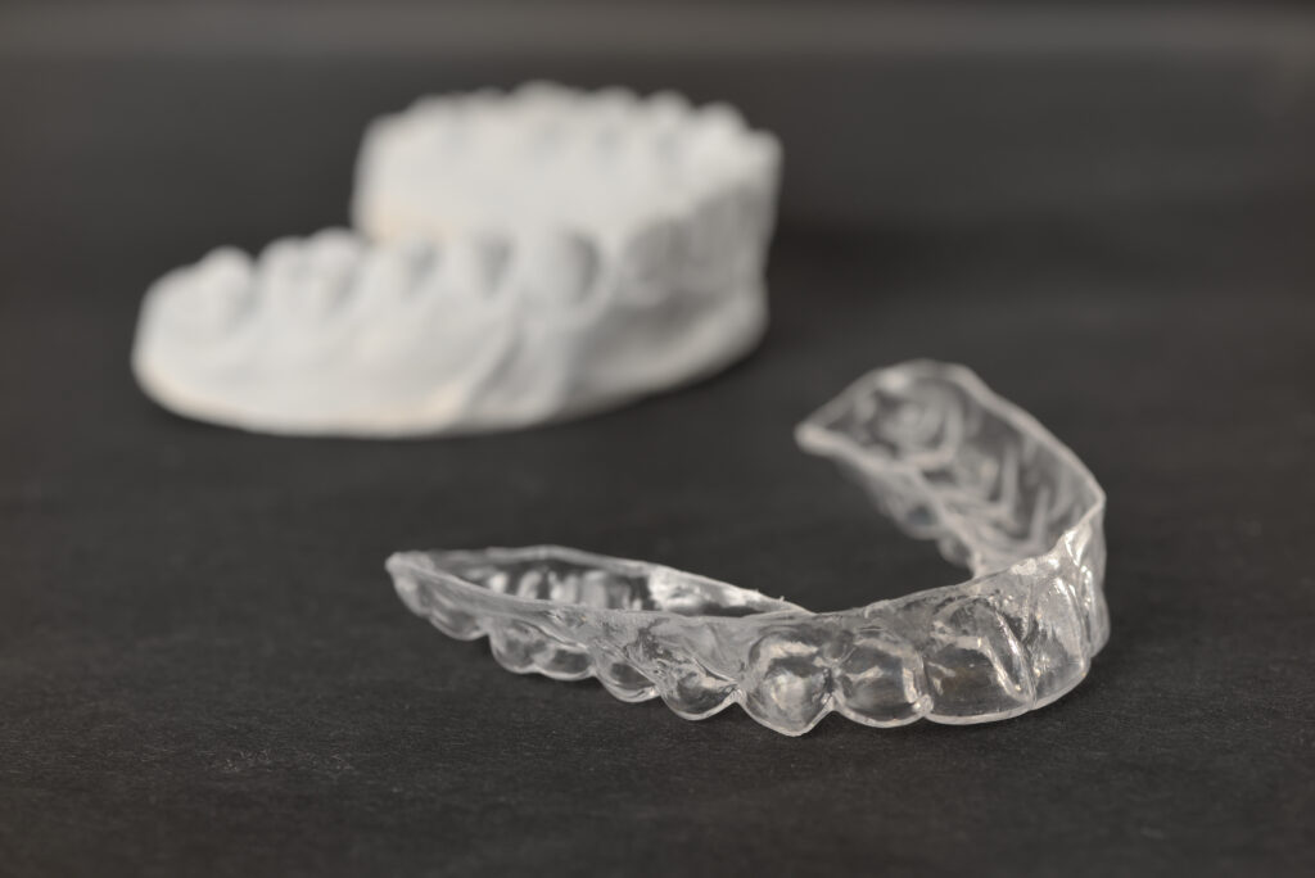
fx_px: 3837
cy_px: 439
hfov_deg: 19.4
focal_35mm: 105
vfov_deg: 13.1
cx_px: 658
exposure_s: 1/125
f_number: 9
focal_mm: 105
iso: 200
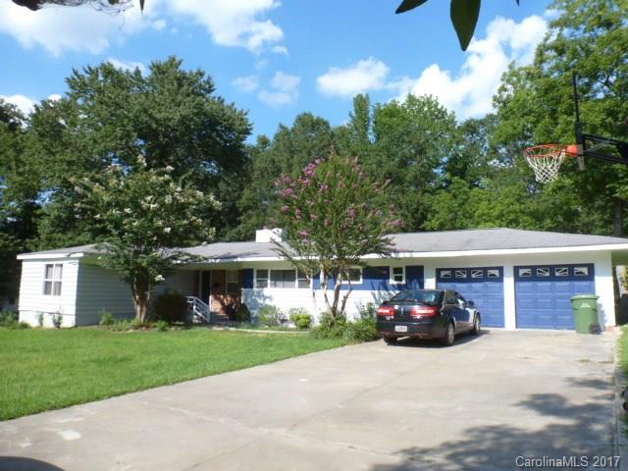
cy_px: 236
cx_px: 314
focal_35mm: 24
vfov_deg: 56.8
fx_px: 435
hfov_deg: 71.6
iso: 100
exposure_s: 1/640
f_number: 3.3
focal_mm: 4.3
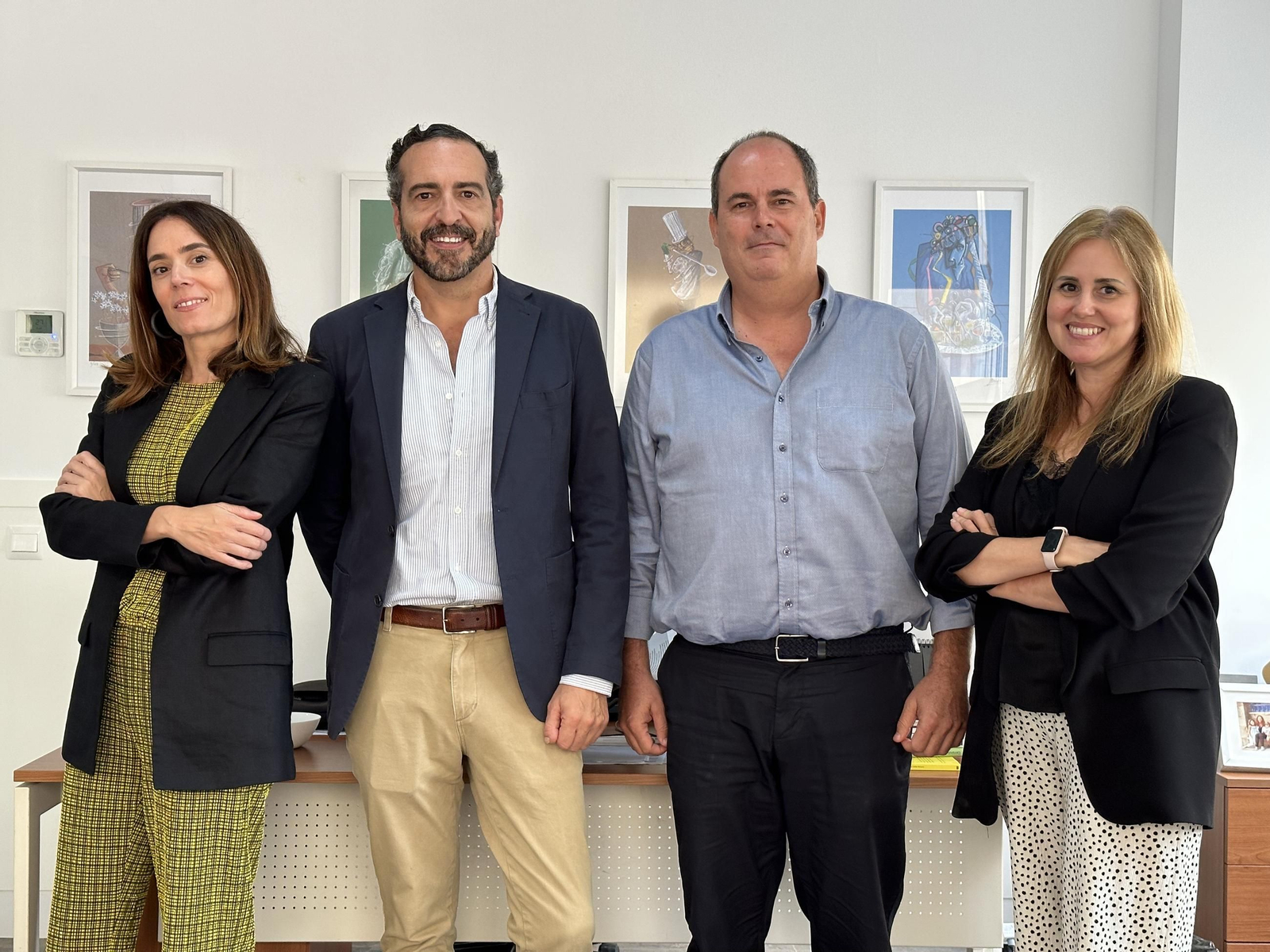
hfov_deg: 39.7
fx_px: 1761
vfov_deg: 30.3
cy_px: 476
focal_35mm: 48
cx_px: 635
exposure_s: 1/100
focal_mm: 6.86
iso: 100
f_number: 1.78
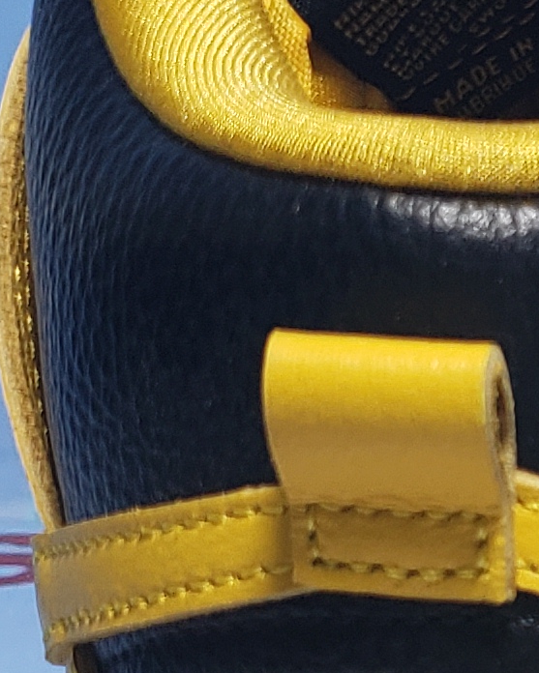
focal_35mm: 147
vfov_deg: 12.9
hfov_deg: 9.8
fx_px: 2931
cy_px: 687
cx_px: 1084
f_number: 1.5
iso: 50
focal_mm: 4.3
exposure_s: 1/333
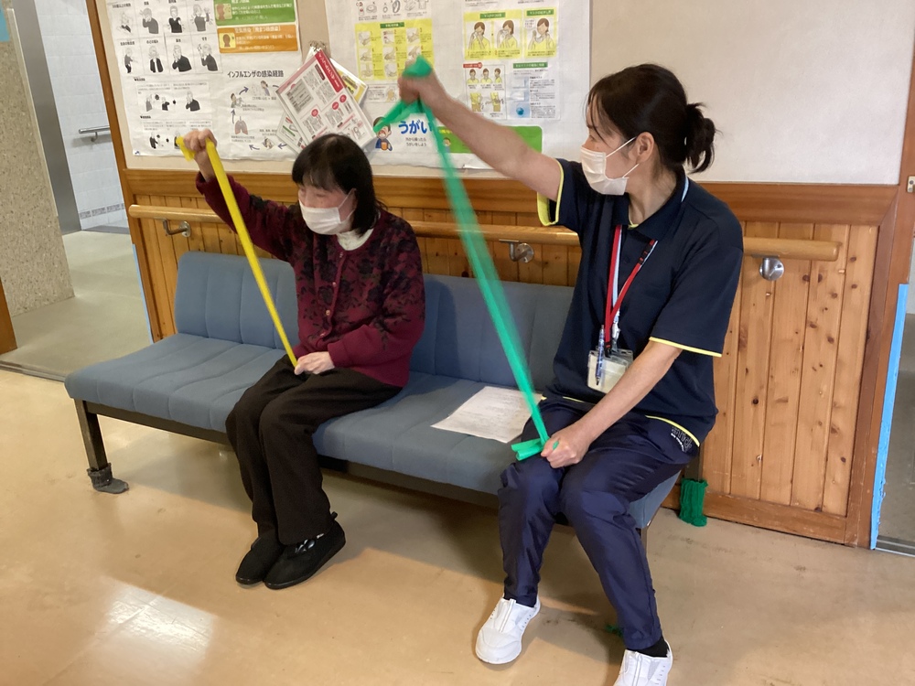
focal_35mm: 31
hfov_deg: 58.4
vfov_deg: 45.4
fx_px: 819
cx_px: 458
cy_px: 343
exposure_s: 1/33
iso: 320
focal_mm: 3.3
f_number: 2.4
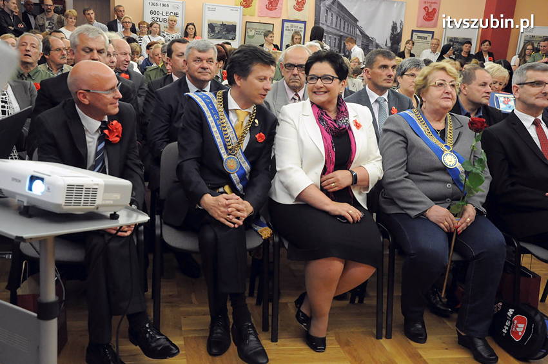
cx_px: 274
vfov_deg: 34.1
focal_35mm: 39
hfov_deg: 49.6
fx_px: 593
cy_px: 182
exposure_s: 1/80
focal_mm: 26
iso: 2500
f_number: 5.6
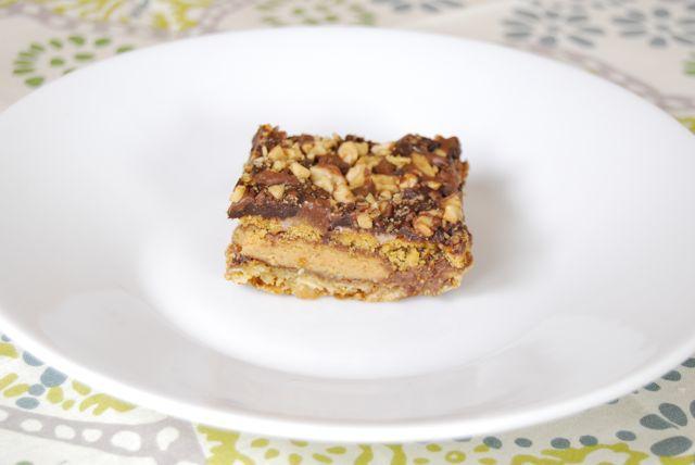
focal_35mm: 82
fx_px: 1594
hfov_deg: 24.6
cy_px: 232
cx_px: 348
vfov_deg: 16.6
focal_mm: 55
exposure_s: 1/160
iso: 800
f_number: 6.3
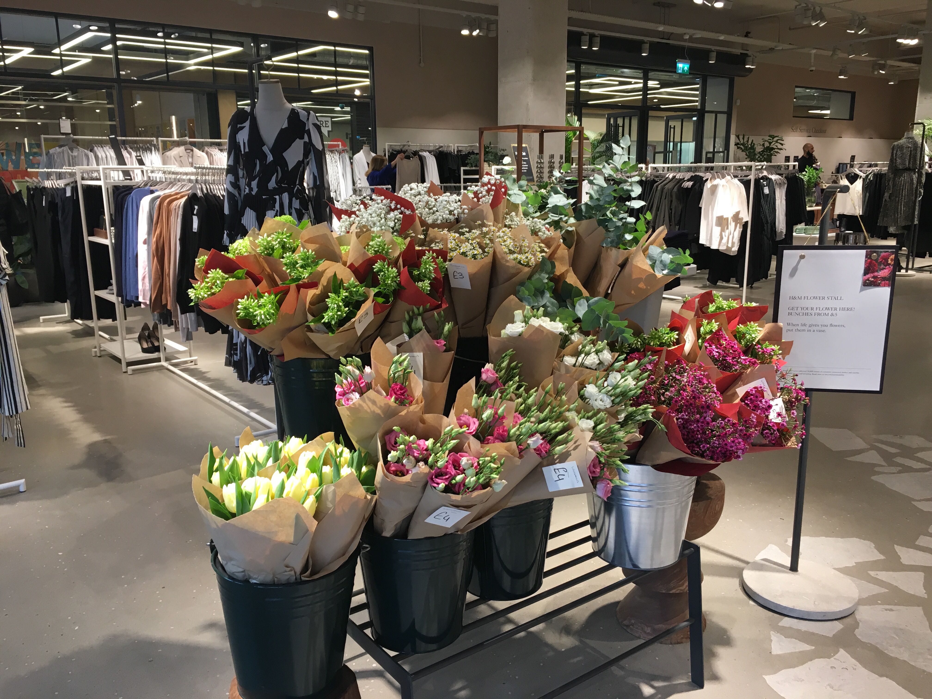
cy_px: 350
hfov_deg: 61.7
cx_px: 466
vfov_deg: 48.2
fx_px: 781
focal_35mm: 29
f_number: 2.2
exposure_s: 1/33
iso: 32
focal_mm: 4.15
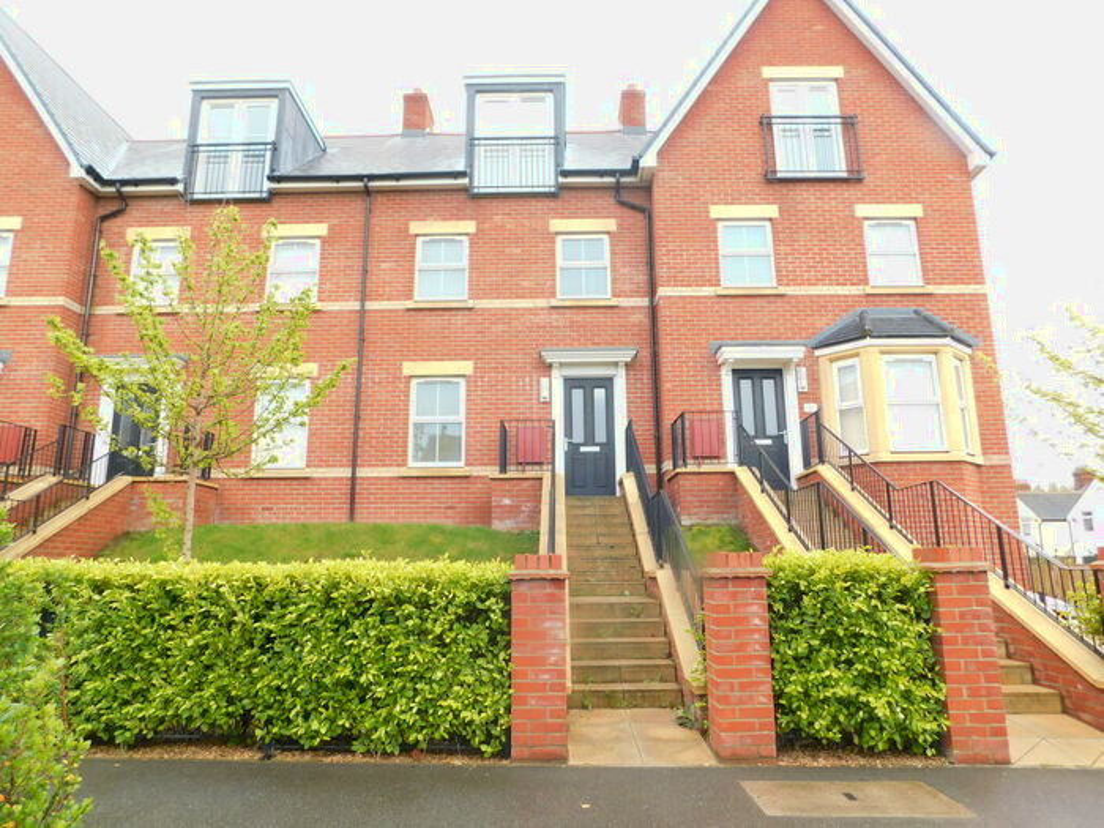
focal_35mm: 23
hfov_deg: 73.9
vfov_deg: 58.9
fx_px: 734
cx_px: 552
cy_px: 414
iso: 125
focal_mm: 4
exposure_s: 1/200
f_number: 3
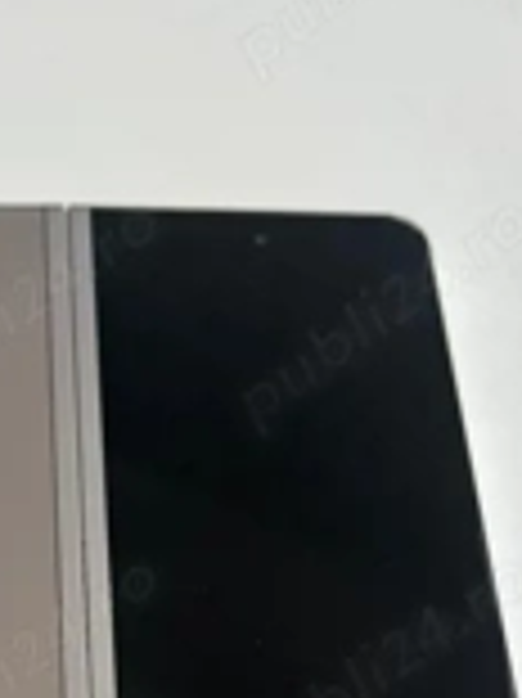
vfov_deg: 27.2
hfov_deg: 21.4
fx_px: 1349
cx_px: 58
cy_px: 712
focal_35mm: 67
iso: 40
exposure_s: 1/121
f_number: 1.5
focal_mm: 5.7
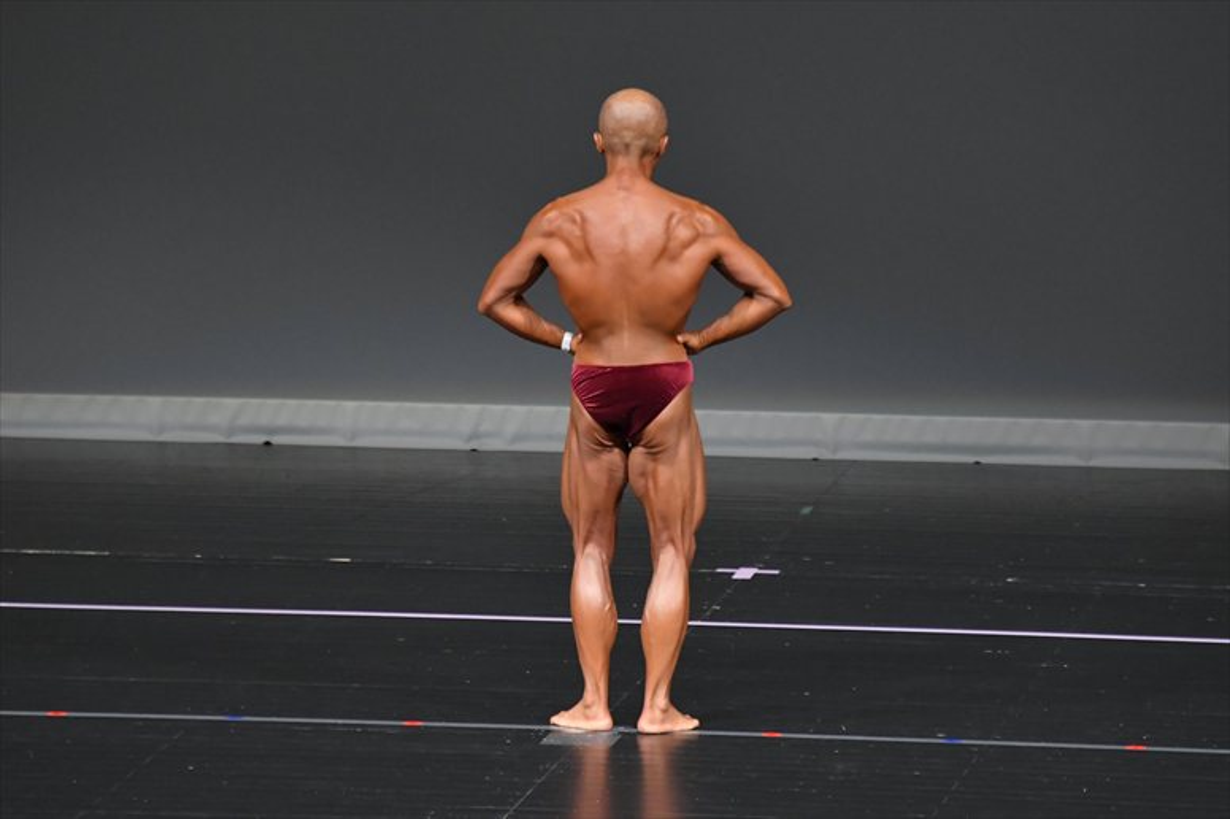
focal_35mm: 345
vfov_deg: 4.0
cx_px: 615
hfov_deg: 6.0
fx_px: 11782
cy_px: 410
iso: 4000
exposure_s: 1/400
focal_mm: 230
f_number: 5.6
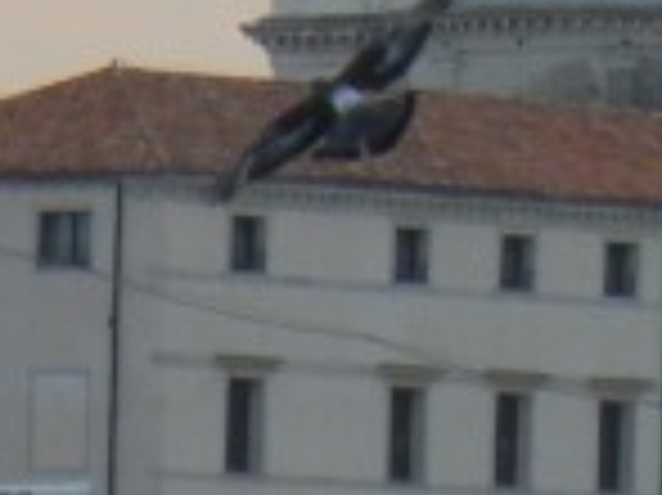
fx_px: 23217
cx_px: 1621
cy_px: -860
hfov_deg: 1.6
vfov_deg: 1.2
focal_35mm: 1215
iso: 160
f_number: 4.6
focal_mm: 31.4
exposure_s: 1/486
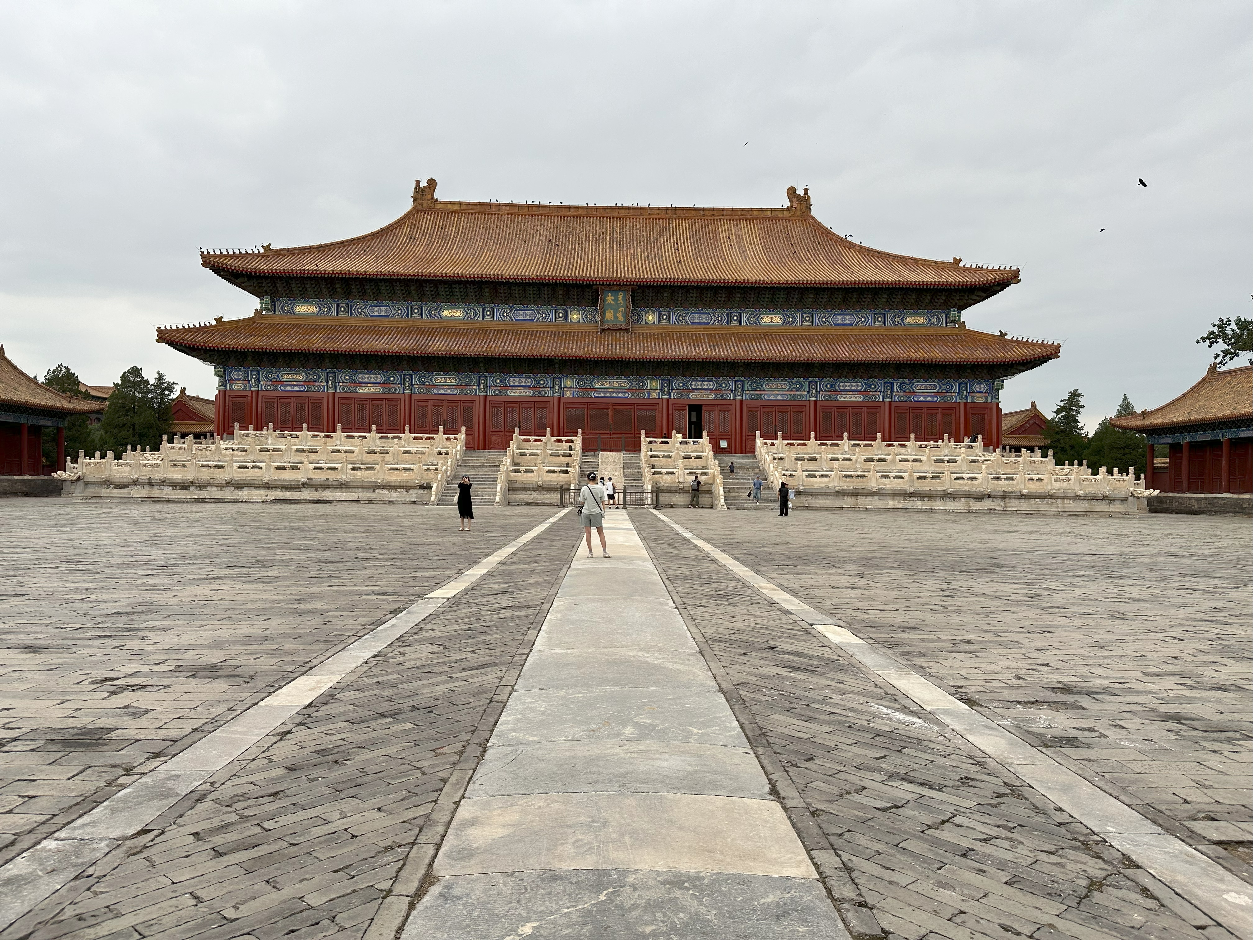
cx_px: 626
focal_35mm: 24
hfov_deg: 71.6
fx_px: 869
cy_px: 470
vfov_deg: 56.8
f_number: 1.78
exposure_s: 1/506
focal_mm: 6.86
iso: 80
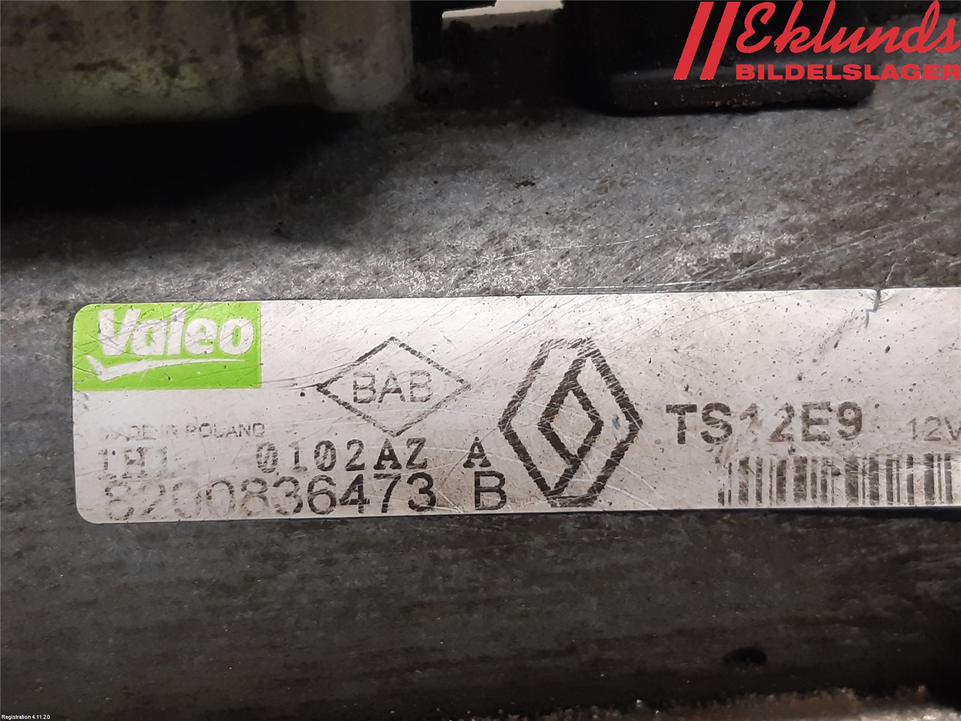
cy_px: 360
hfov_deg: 67.3
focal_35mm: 26
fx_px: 722
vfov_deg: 53.1
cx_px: 480
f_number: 1.7
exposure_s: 1/50
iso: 125
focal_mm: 3.93
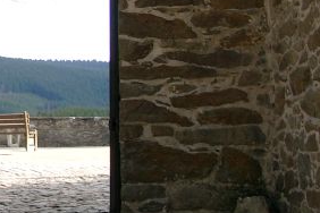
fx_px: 1102
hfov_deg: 16.0
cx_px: -43
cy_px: -15
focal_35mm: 124
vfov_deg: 10.9
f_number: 4
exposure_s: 1/129
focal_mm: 8.82
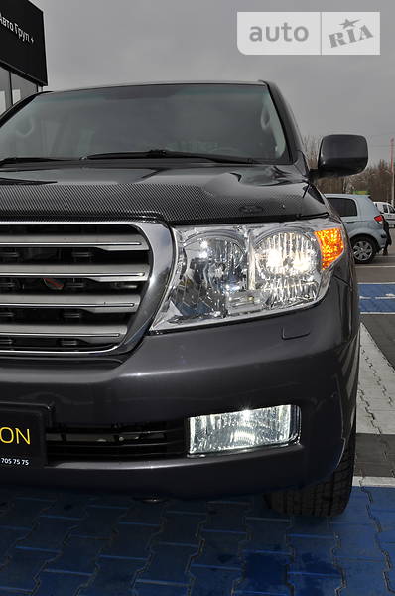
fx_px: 545
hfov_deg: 39.8
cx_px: 198
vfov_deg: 57.3
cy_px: 298
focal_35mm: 33
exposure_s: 1/200
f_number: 20
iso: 200
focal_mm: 22
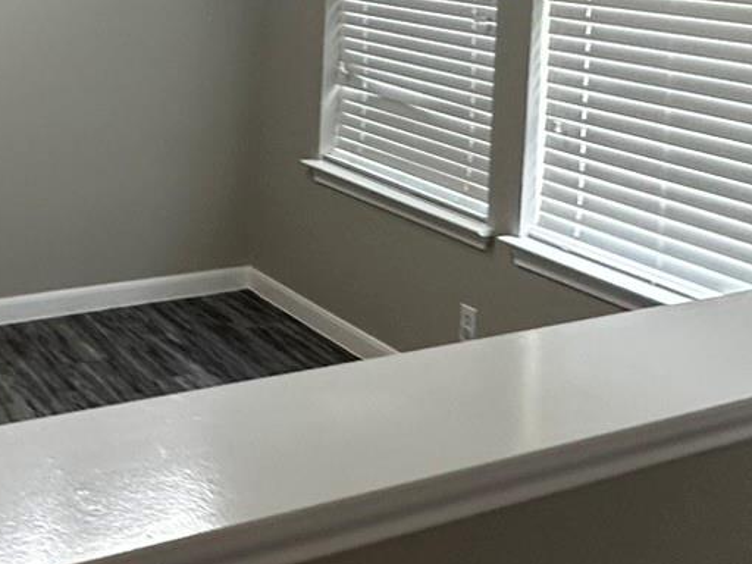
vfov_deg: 24.6
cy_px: -37
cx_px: 236
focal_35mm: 56
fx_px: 1217
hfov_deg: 34.0
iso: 160
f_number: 2.2
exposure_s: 1/60
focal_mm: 2.22
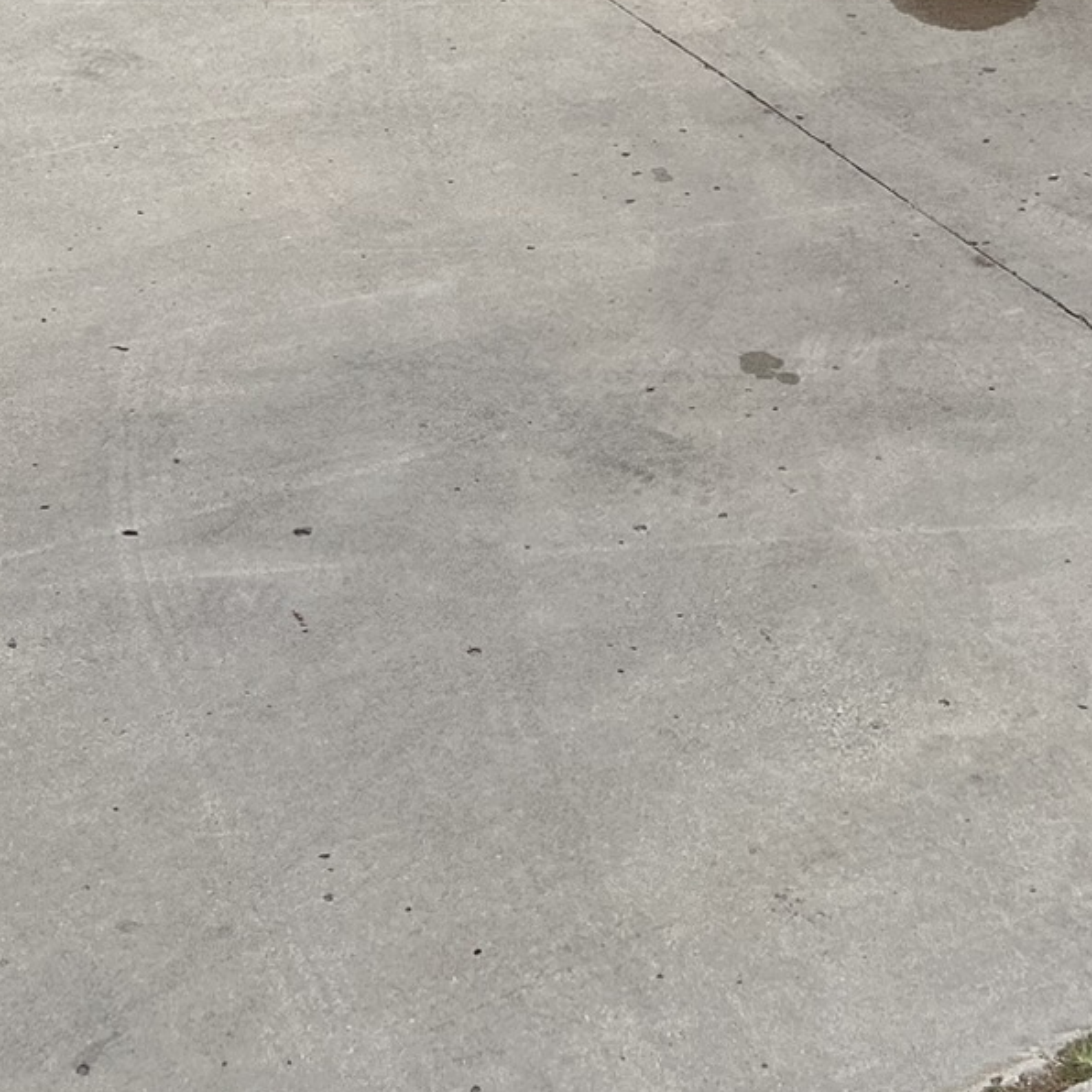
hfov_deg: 21.6
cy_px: -291
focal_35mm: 79
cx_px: 222
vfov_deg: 20.2
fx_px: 2820
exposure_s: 1/2410
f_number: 1.6
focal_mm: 5.1
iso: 50
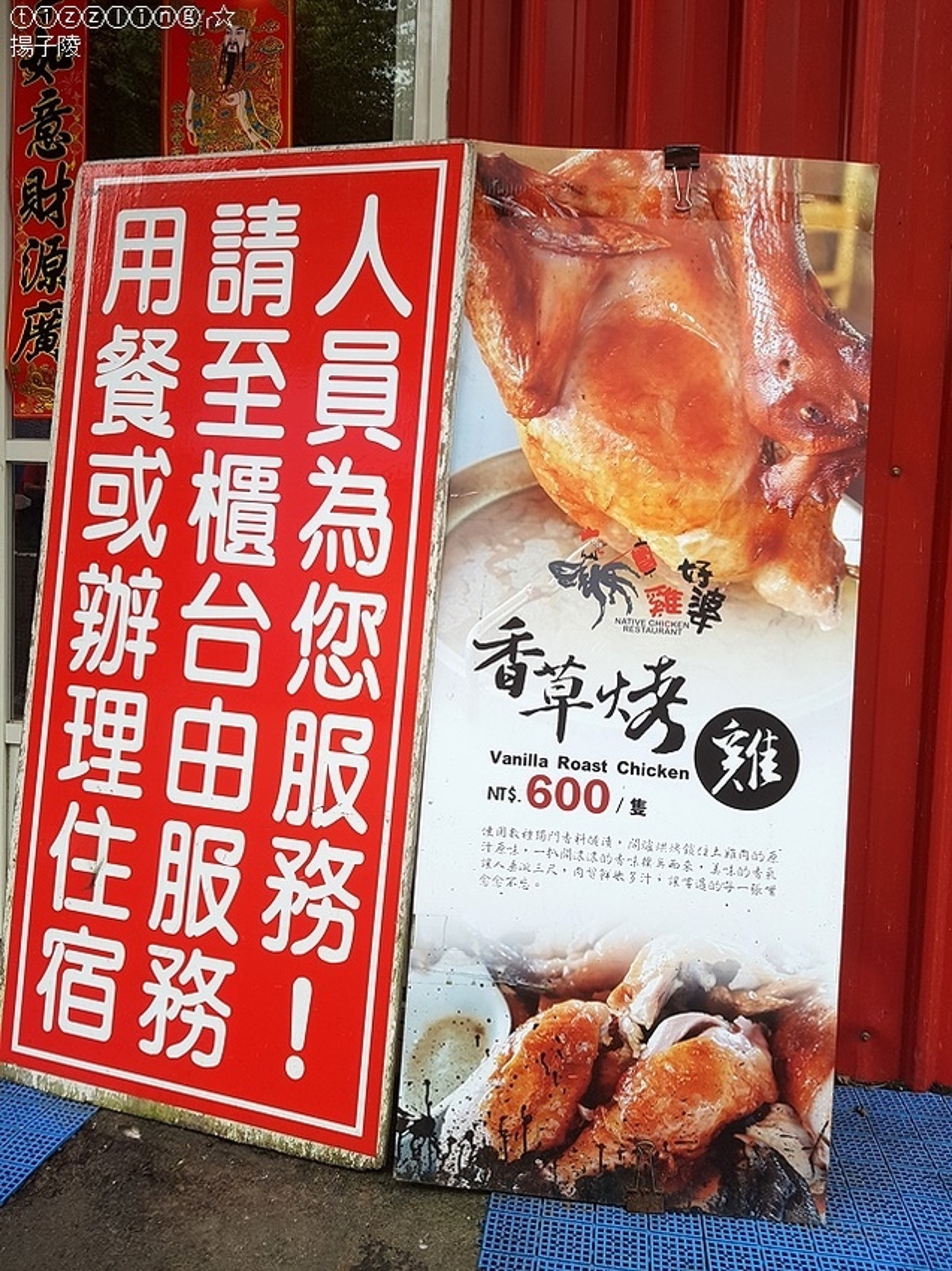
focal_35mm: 26
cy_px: 636
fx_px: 954
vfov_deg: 67.3
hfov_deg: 53.0
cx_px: 476
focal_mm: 4.2
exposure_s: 1/154
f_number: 1.7
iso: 50
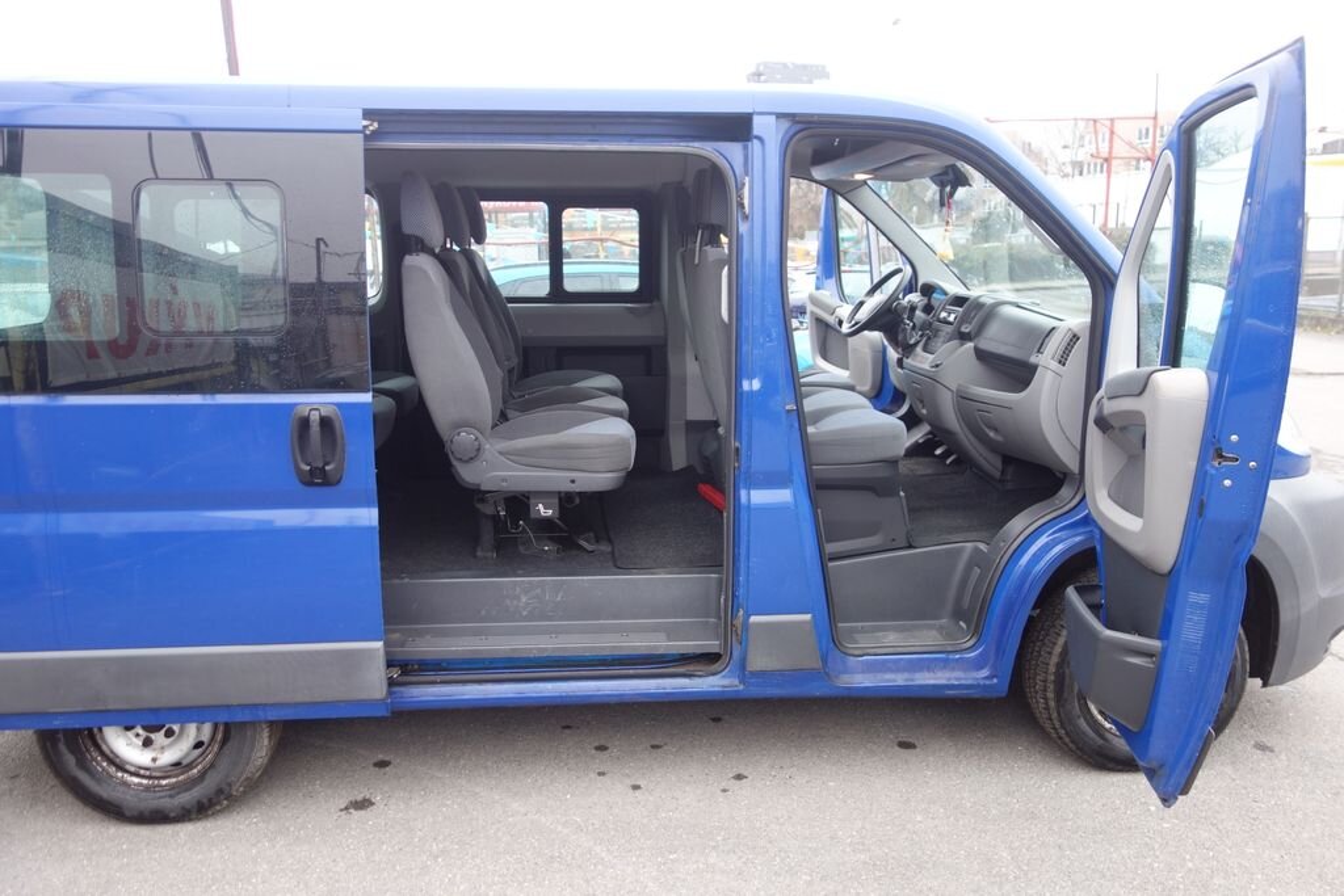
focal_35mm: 28
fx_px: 1045
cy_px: 448
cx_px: 672
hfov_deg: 65.5
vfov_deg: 46.4
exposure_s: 1/50
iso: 125
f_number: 1.8
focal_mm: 10.4
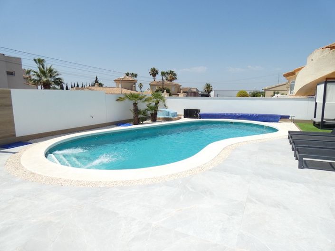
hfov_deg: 81.7
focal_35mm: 20
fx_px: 194
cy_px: 126
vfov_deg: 66.0
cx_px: 168
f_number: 2.8
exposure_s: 1/2000
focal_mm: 3.6
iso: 80
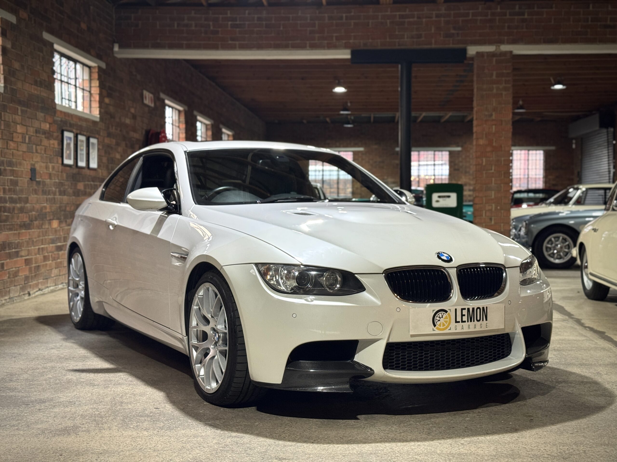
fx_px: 856
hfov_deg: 39.7
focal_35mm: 48
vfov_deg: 30.3
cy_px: 231
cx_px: 308
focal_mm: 6.76
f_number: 1.78
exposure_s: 1/50
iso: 160
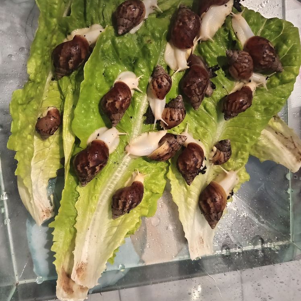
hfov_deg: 51.1
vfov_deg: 51.0
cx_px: 151
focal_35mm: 32
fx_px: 315
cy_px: 131
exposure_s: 1/16.7
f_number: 1.8
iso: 2451
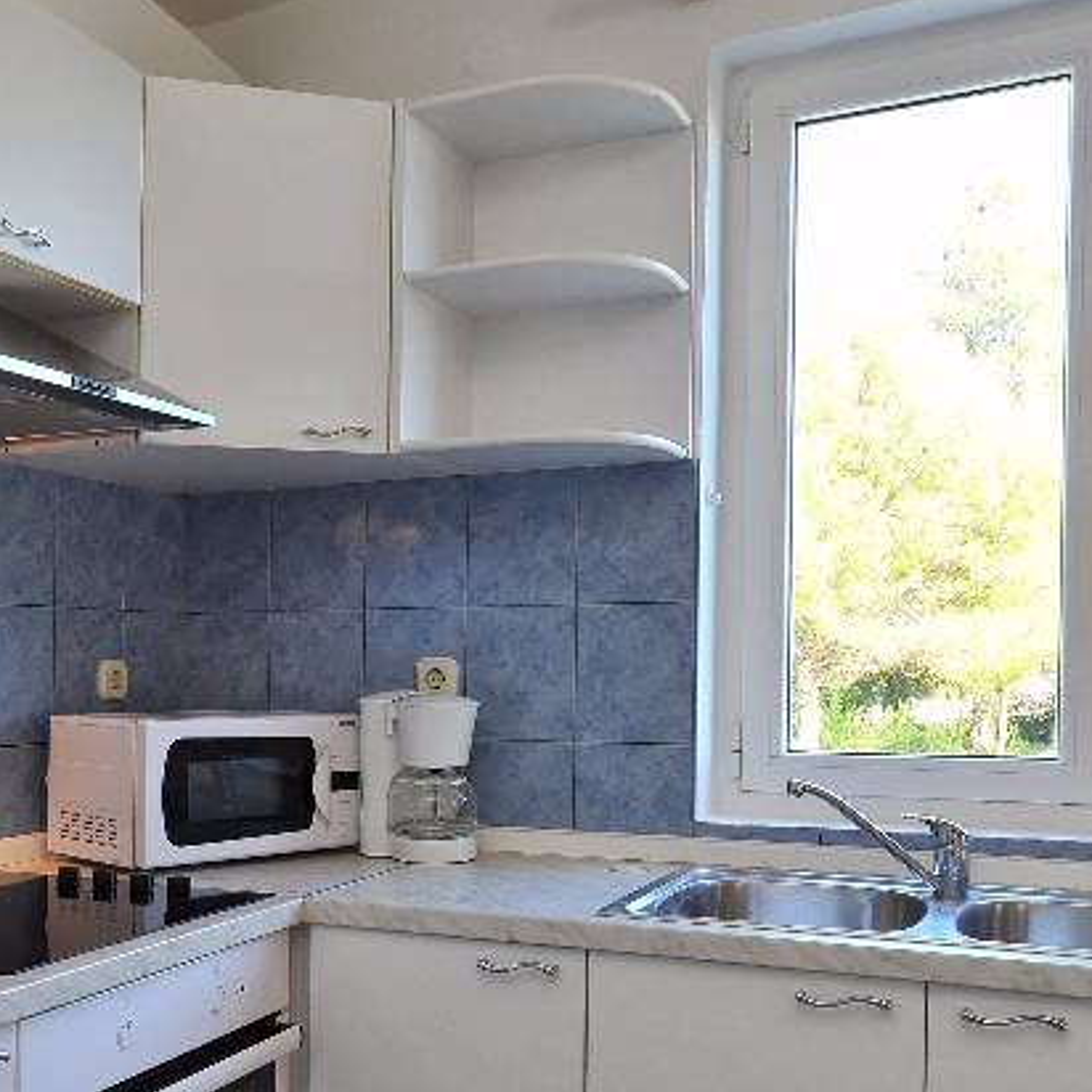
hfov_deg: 42.6
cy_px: 682
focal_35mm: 38
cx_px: 286
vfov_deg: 43.5
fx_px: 1356
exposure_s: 1/100
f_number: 7.1
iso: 800
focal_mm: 18
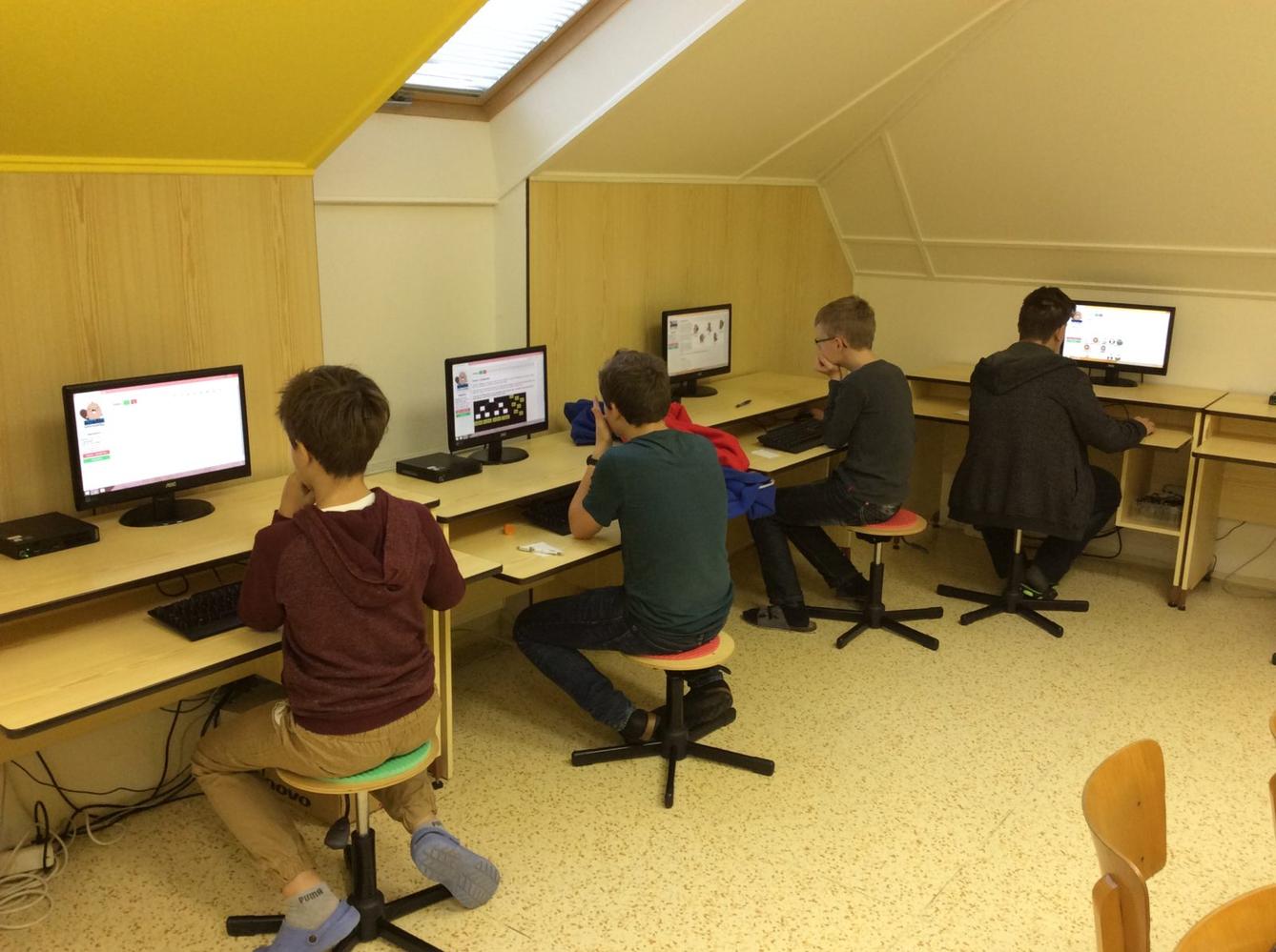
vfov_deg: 44.0
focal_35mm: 32
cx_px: 638
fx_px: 1178
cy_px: 476
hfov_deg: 56.9
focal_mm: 3.3
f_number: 2.4
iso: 80
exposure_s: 1/25
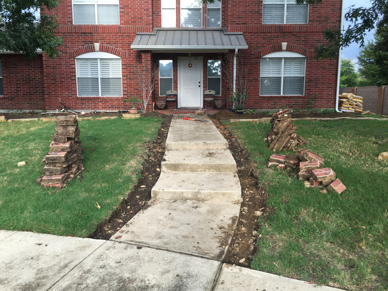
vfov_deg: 48.2
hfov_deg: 61.7
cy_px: 146
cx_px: 194
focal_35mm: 29
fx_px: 325
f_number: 2.2
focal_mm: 4.15
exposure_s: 1/120
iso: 25
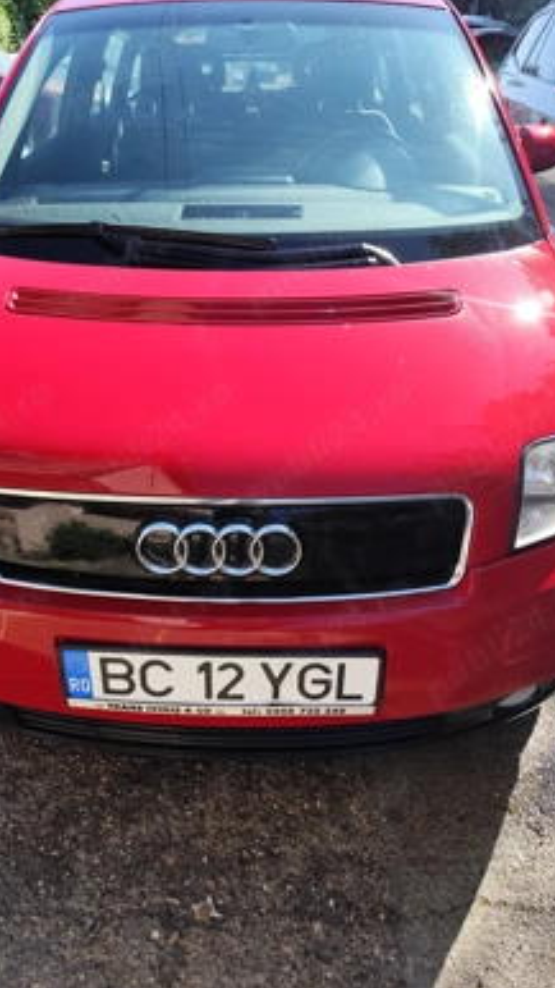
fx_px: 681
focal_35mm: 26
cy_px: 486
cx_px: 238
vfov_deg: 71.9
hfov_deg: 44.3
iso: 50
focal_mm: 6.19
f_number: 1.65
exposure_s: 1/399
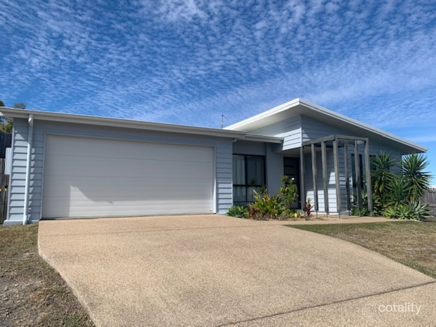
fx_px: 327
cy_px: 164
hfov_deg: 67.3
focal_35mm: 26
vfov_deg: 53.1
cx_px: 218
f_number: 1.8
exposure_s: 1/2833
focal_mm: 4.25
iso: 25
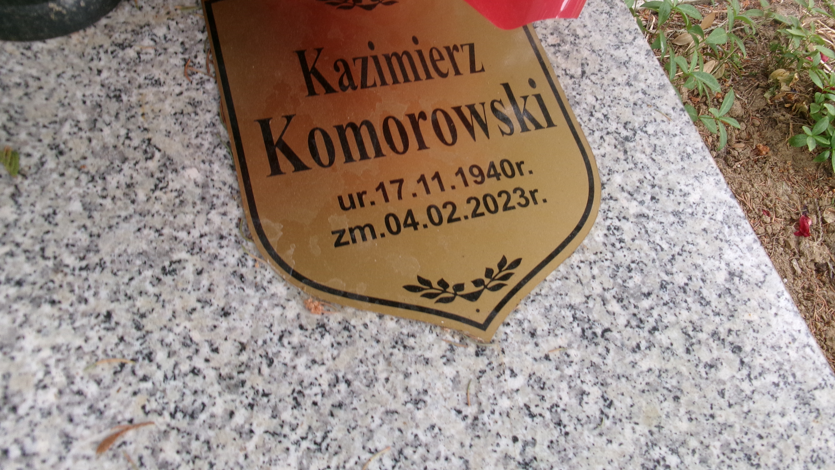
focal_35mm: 31
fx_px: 686
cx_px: 424
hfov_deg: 62.6
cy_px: 159
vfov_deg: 37.4
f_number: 3.9
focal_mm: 5.1
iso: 100
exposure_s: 1/70
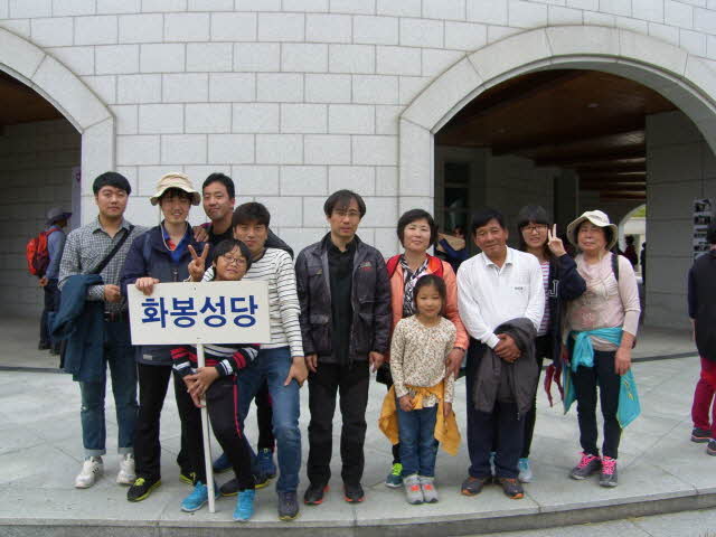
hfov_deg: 63.4
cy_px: 268
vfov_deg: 49.7
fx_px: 579
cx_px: 358
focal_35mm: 28
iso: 50
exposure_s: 1/160
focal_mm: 7.4
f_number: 5
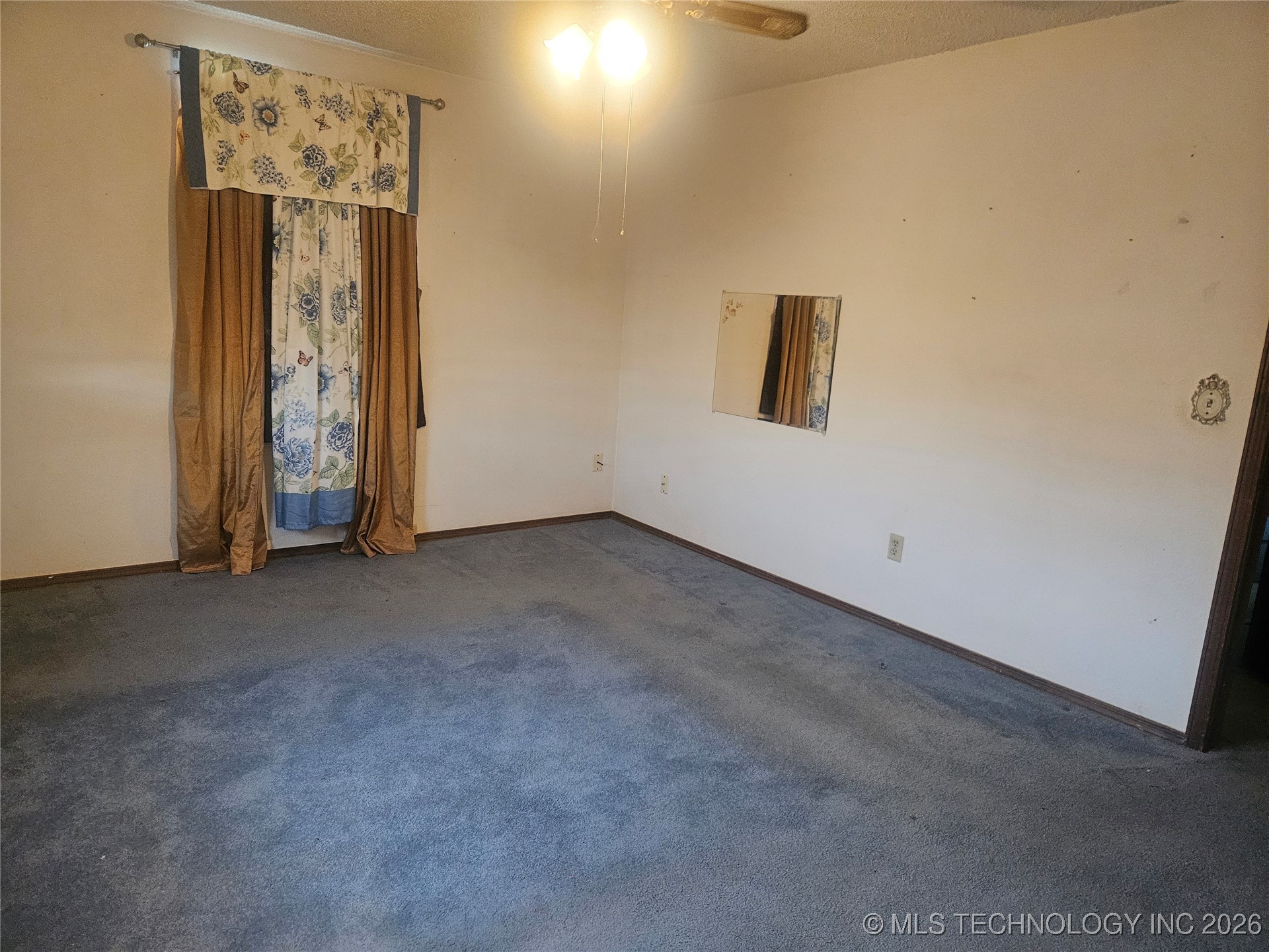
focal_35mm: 23
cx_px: 634
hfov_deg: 73.9
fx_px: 843
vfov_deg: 58.9
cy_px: 476
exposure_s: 1/120
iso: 1000
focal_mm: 5.4
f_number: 1.8
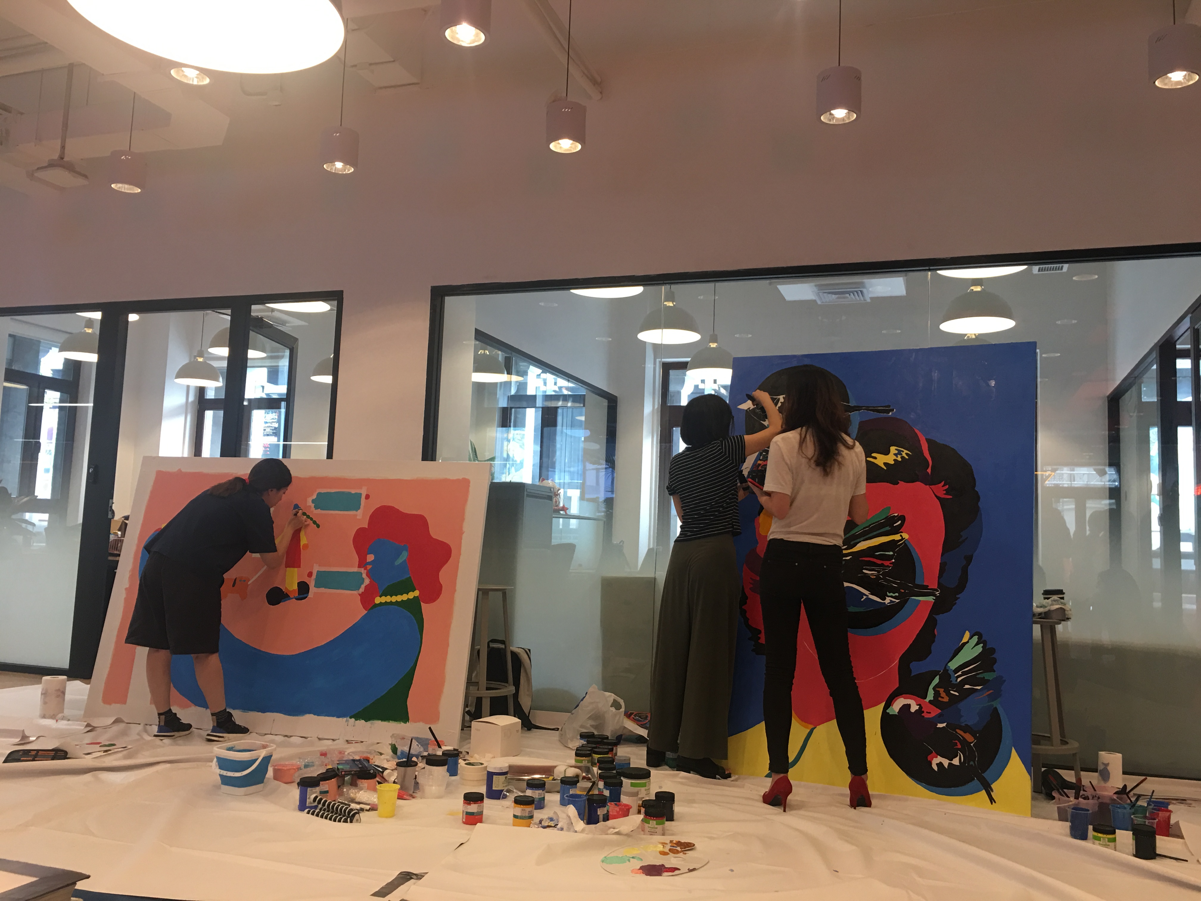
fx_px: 1006
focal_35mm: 29
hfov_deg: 61.7
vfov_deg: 48.2
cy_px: 450
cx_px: 600
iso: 40
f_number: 2.2
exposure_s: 1/17
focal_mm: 4.15
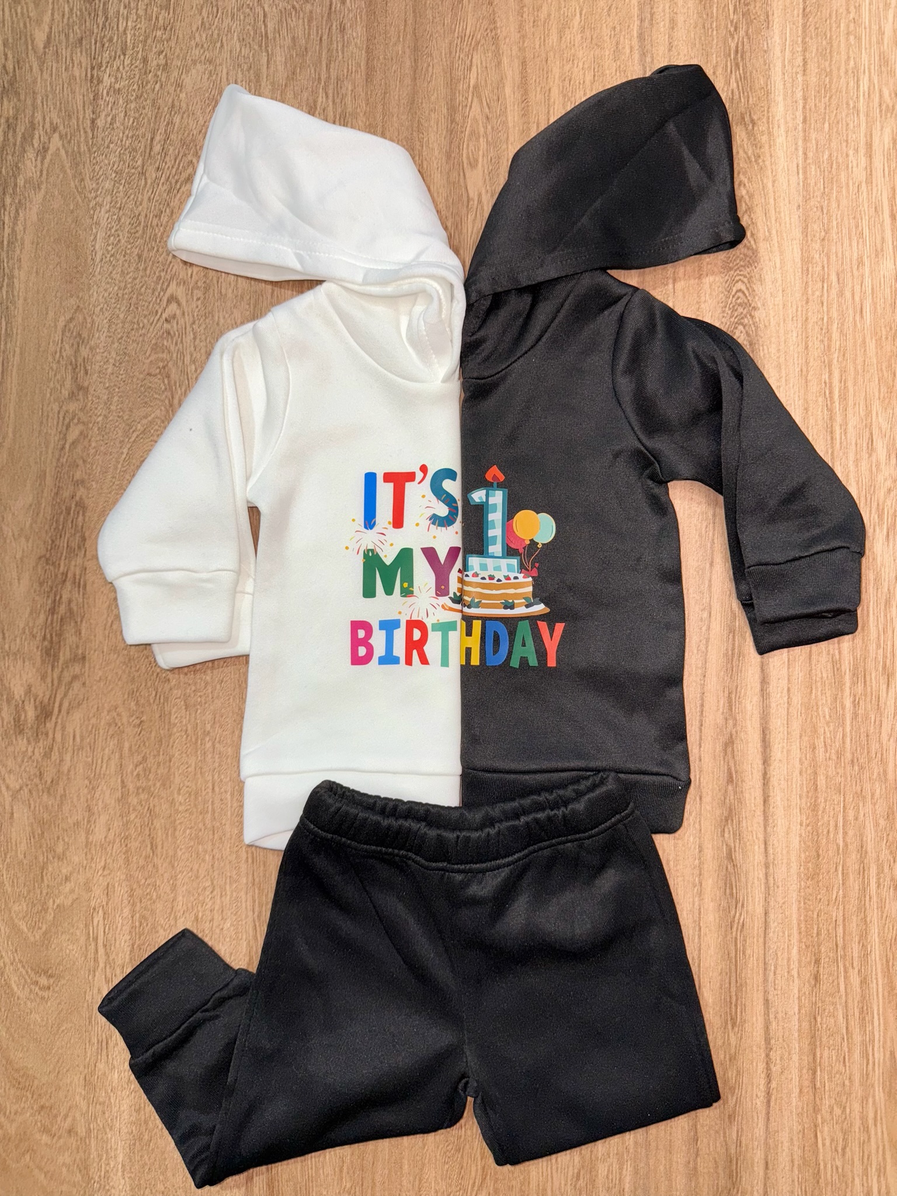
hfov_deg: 56.8
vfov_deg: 71.6
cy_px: 598
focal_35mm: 24
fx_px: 829
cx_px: 448
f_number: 1.78
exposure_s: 1/57
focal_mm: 6.76
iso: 100
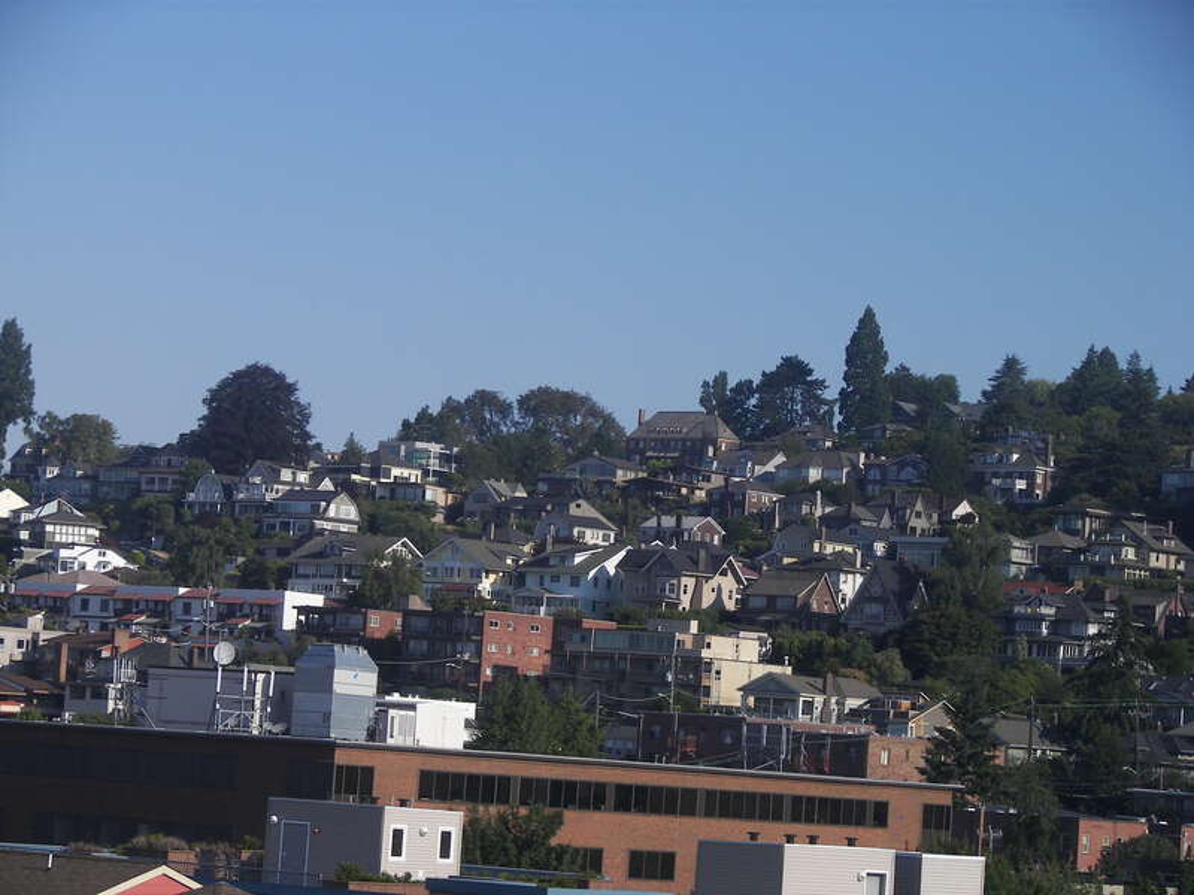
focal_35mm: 138
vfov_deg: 10.7
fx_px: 4760
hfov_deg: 14.3
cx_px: 597
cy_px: 448
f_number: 3.2
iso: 64
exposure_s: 1/800
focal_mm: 22.8
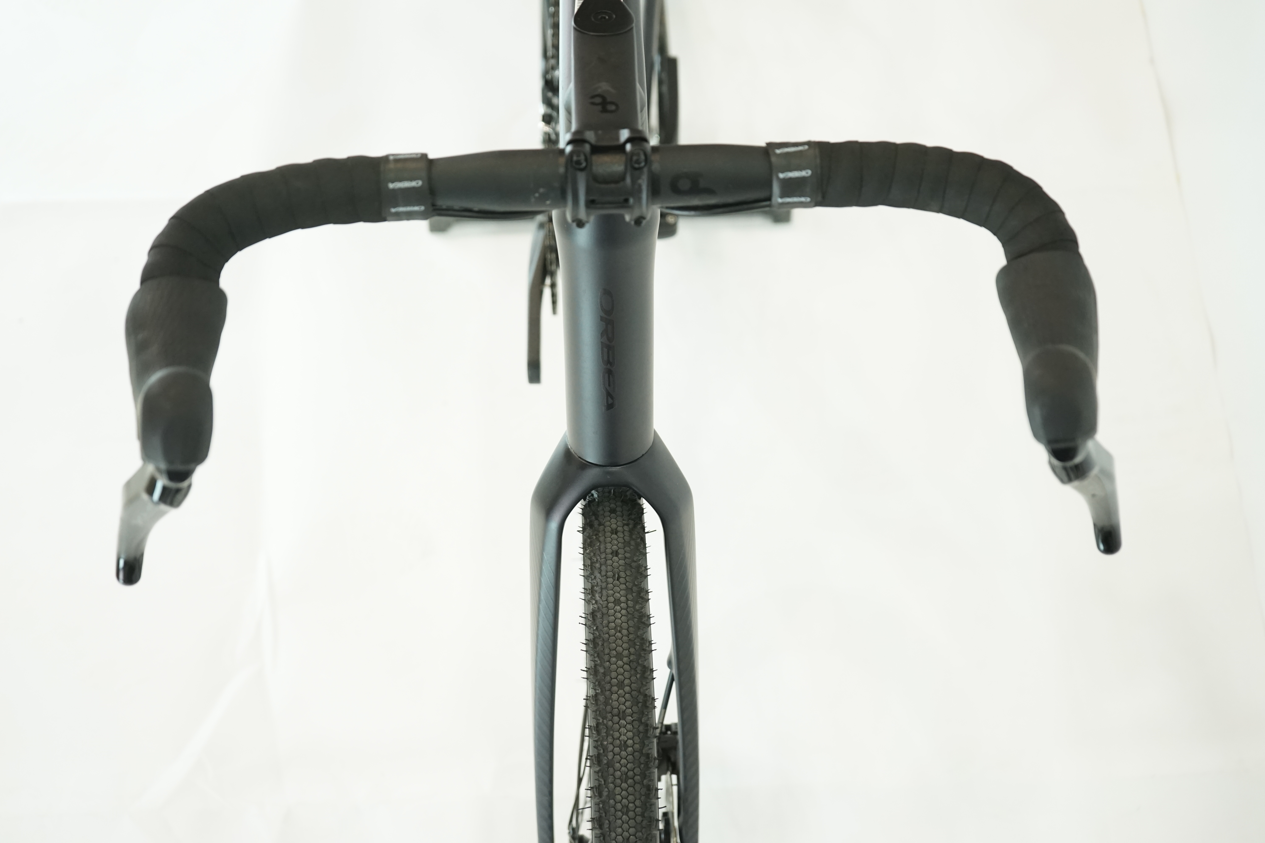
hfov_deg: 36.2
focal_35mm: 55
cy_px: 422
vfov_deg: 24.6
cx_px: 632
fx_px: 1932
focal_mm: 55
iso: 1600
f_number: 5
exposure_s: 1/200
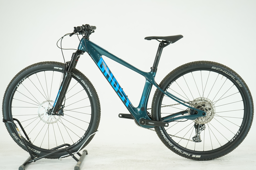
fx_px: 405
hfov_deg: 35.1
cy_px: 85
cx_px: 128
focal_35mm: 57
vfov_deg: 23.8
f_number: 5.6
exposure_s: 1/200
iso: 1600
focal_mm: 57
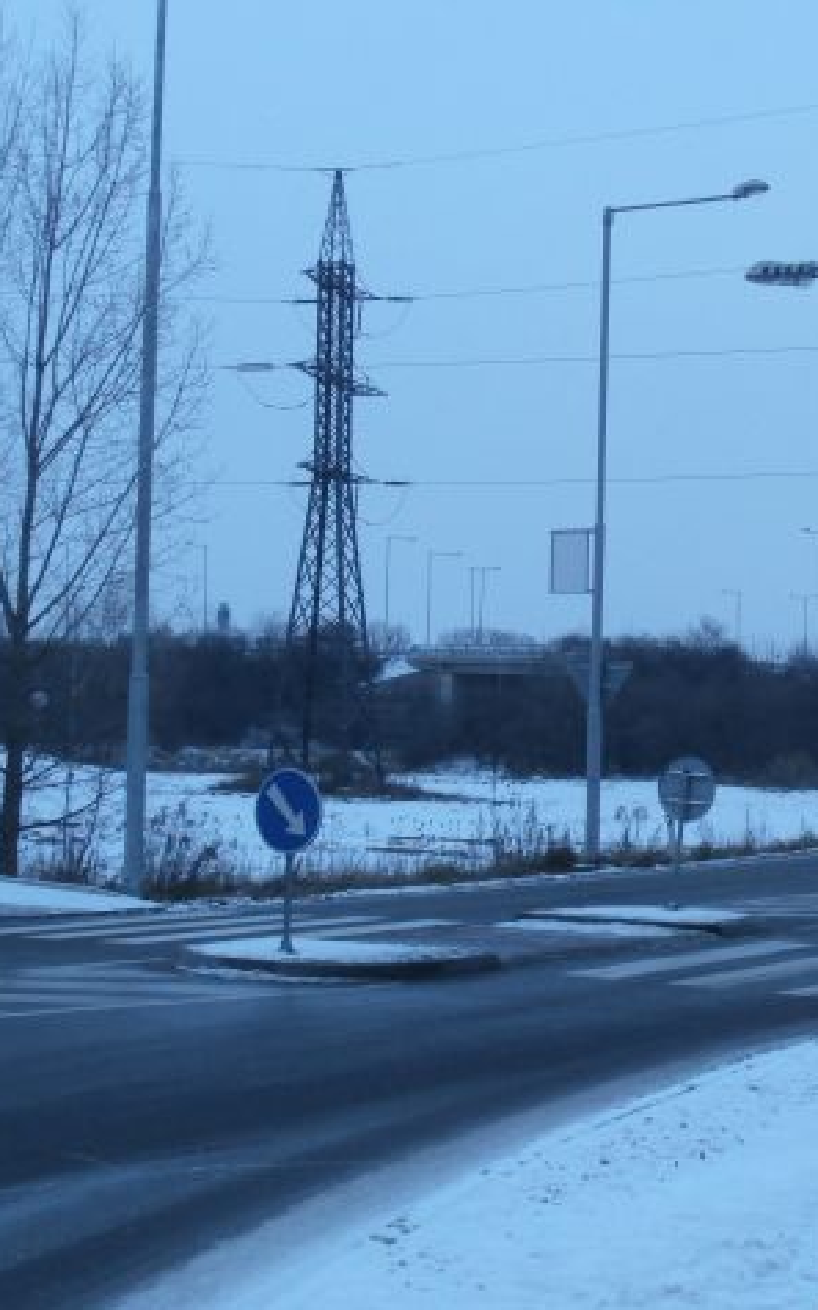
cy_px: 655
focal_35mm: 67
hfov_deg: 18.9
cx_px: 788
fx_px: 2393
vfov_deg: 30.6
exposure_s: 1/40
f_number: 4.2
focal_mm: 8.29
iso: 125
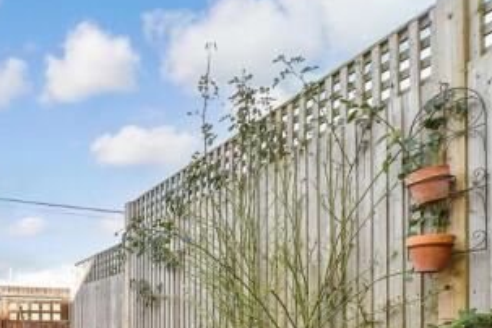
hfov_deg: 34.8
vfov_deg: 23.8
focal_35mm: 54
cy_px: 337
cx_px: 48
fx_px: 738
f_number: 8
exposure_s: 1/100
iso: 160
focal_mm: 17
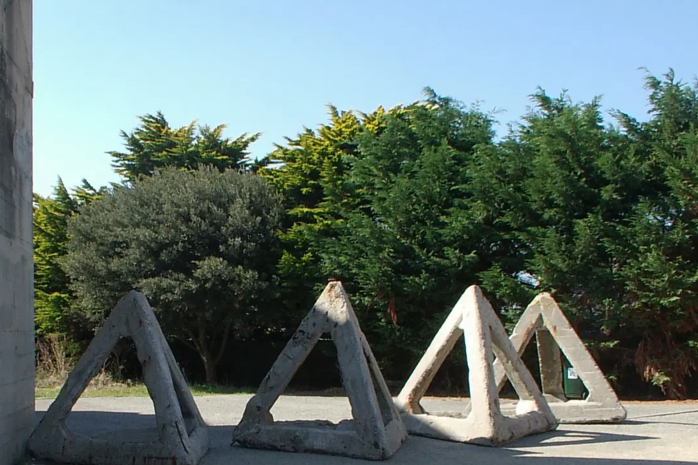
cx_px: 240
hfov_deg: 34.8
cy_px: 320
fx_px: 1105
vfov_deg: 23.6
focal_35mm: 57
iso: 100
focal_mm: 5.8
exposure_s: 1/180
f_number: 6.2
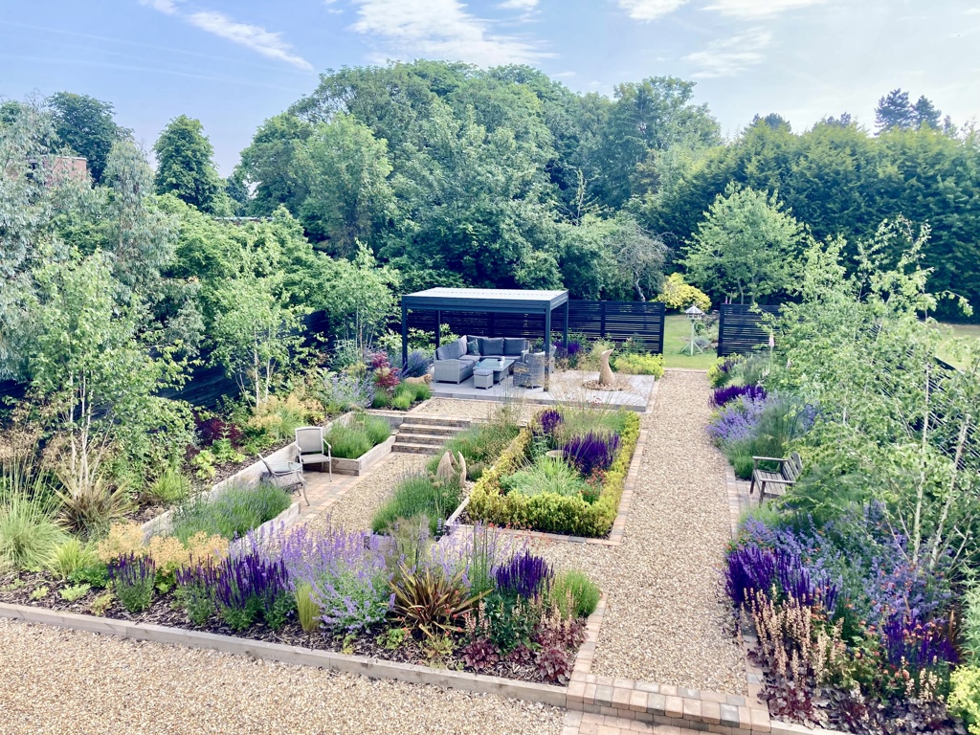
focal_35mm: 28
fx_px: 793
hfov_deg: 63.4
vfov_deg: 49.7
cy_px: 368
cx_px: 490
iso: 20
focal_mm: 3.99
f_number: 1.8
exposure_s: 1/762
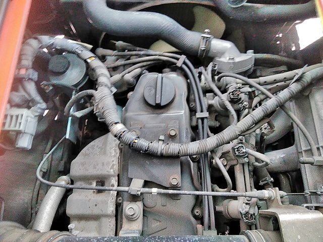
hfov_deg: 65.3
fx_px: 252
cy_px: 121
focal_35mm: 27
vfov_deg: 51.4
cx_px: 162
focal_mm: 3.46
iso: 420
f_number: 2.2
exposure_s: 1/30
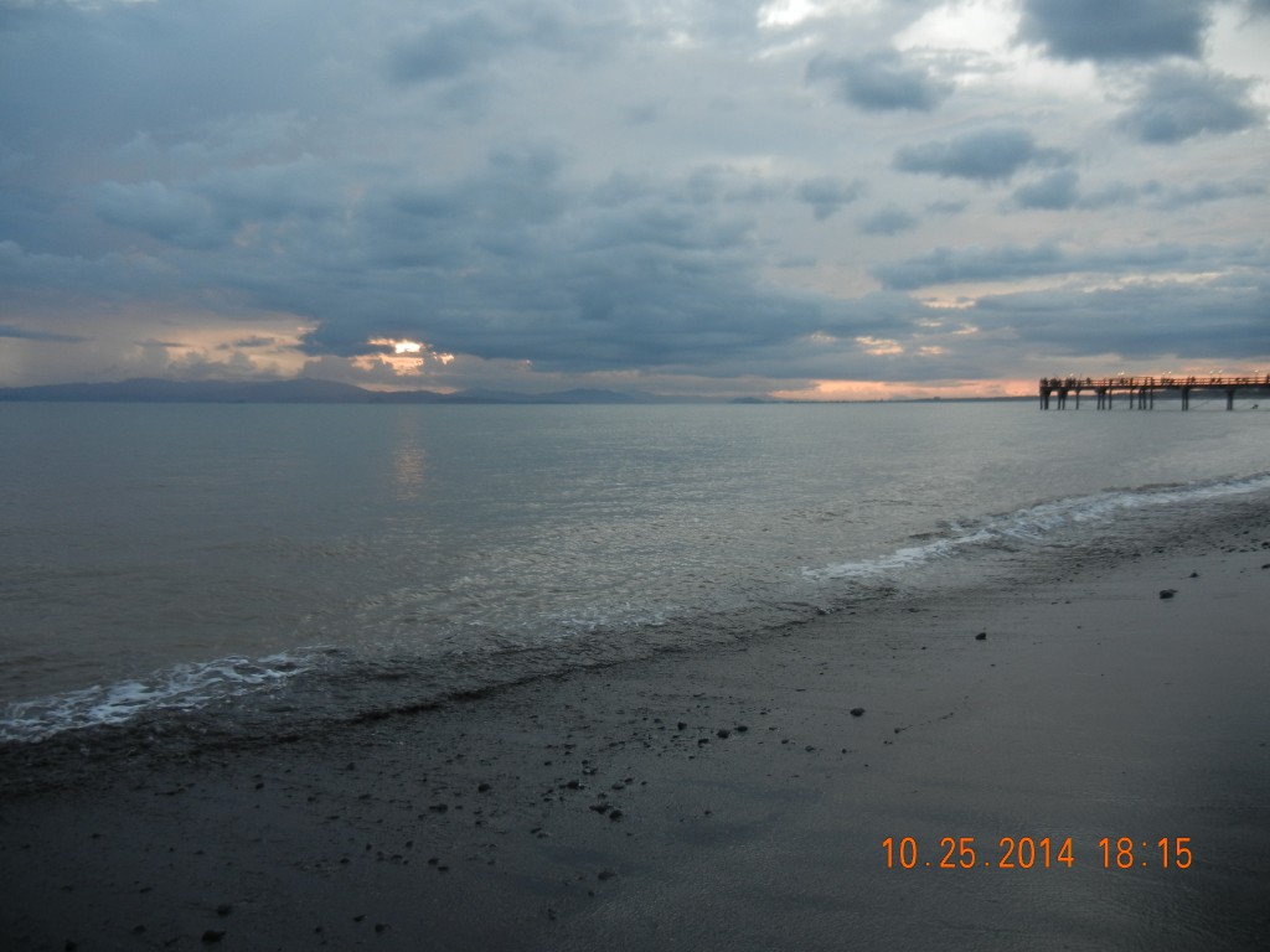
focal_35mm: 30
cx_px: 635
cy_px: 476
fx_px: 1101
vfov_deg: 46.8
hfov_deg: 60.0
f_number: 3.5
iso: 160
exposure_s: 1/70.5
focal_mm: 5.4
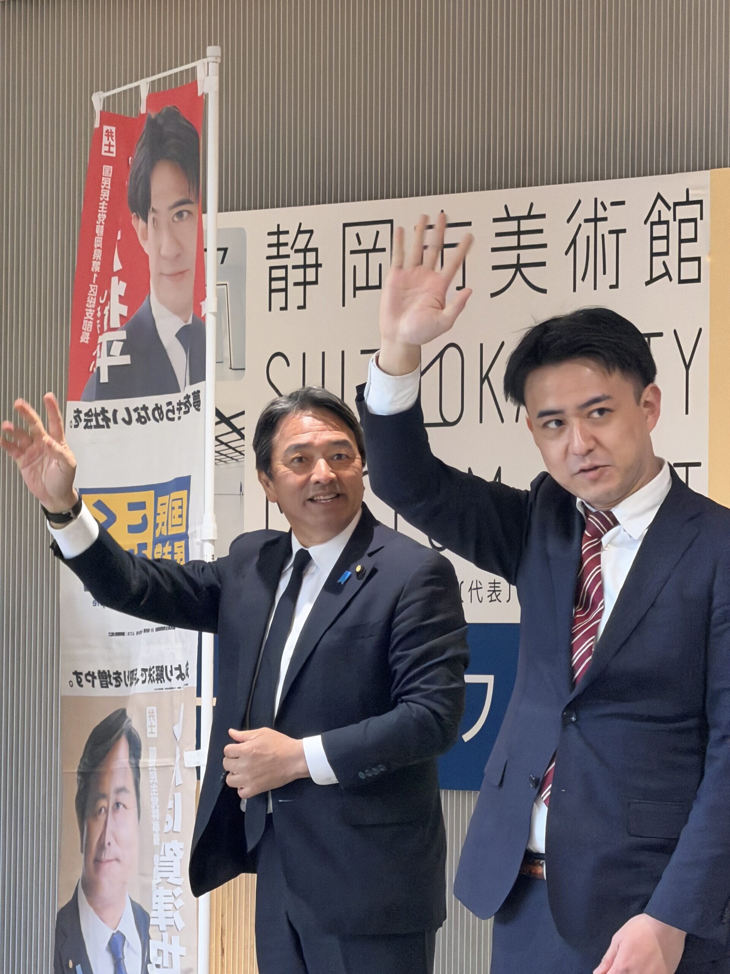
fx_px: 5624
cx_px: 365
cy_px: 487
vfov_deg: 9.9
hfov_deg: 7.4
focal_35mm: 200
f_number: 2.8
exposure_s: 1/83
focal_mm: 16.89
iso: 500
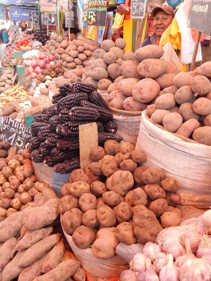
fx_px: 252
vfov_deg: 58.4
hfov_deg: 45.4
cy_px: 140
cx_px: 106
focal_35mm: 31
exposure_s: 1/25
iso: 400
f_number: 3.2
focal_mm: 5.6
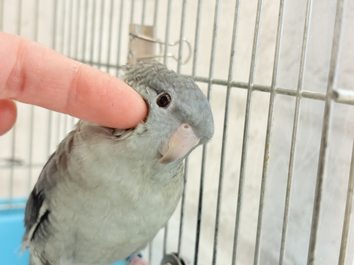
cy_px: 132
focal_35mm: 52
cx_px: 177
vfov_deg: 28.0
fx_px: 532
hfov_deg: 36.8
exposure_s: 1/50
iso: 100
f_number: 1.6
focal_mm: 5.96
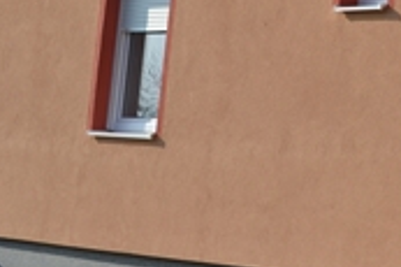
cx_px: 464
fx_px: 1703
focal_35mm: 153
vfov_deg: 8.9
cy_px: 66
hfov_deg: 13.1
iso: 100
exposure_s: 1/250
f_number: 8
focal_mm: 22
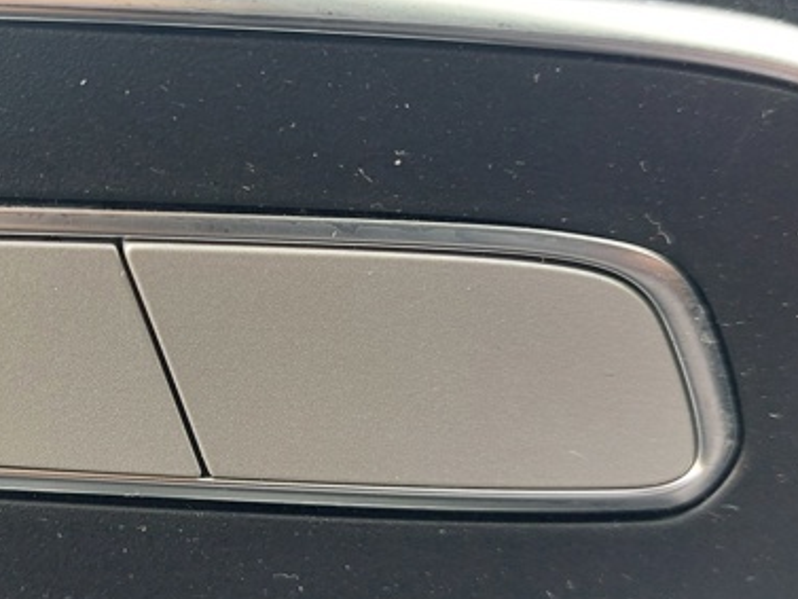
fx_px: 1222
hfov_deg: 35.4
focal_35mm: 53
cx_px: 199
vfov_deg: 27.5
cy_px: 326
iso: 160
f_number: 1.8
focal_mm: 5.23
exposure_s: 1/60
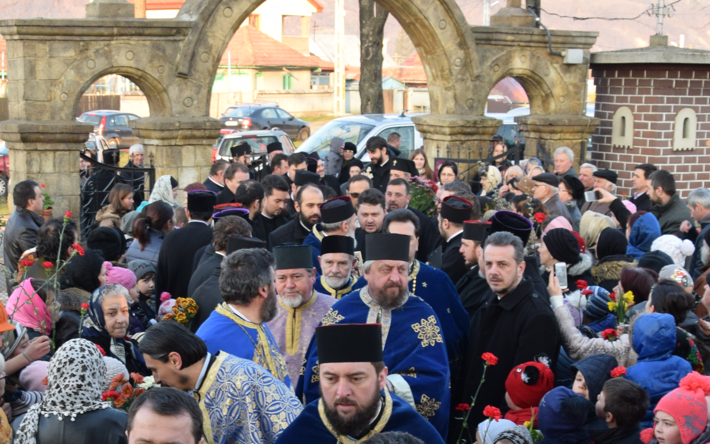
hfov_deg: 29.0
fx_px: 1374
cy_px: 406
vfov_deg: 18.0
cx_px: 328
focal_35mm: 71
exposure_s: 1/160
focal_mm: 22
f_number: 6.3
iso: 400
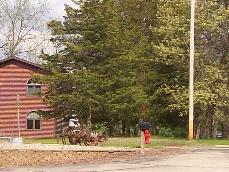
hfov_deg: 13.8
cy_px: 62
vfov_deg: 10.5
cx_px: 3
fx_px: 933
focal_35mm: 141
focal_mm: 6
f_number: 4.8
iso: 80
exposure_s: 1/797
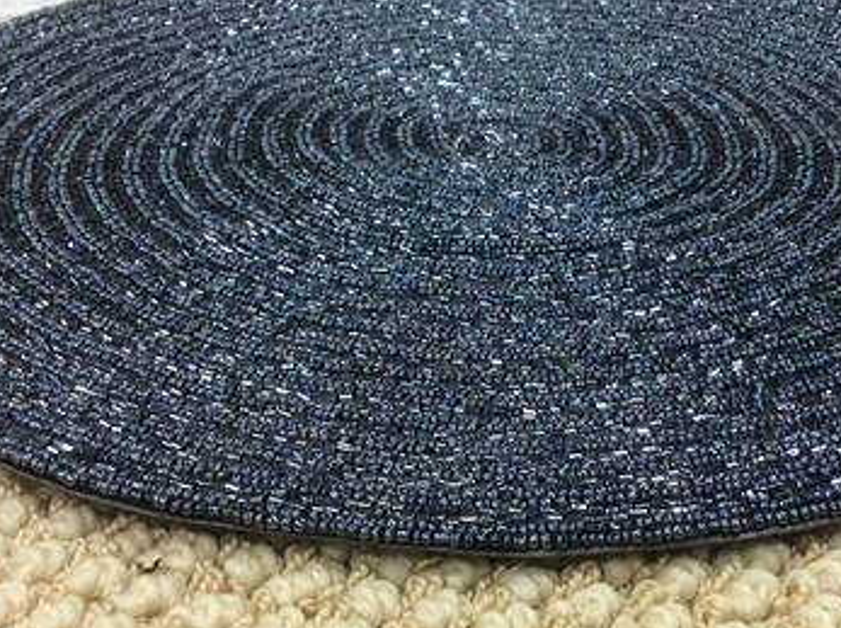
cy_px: 339
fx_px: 1431
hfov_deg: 32.7
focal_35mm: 59
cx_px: 482
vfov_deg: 24.7
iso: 125
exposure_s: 1/25
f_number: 2.4
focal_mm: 3.3
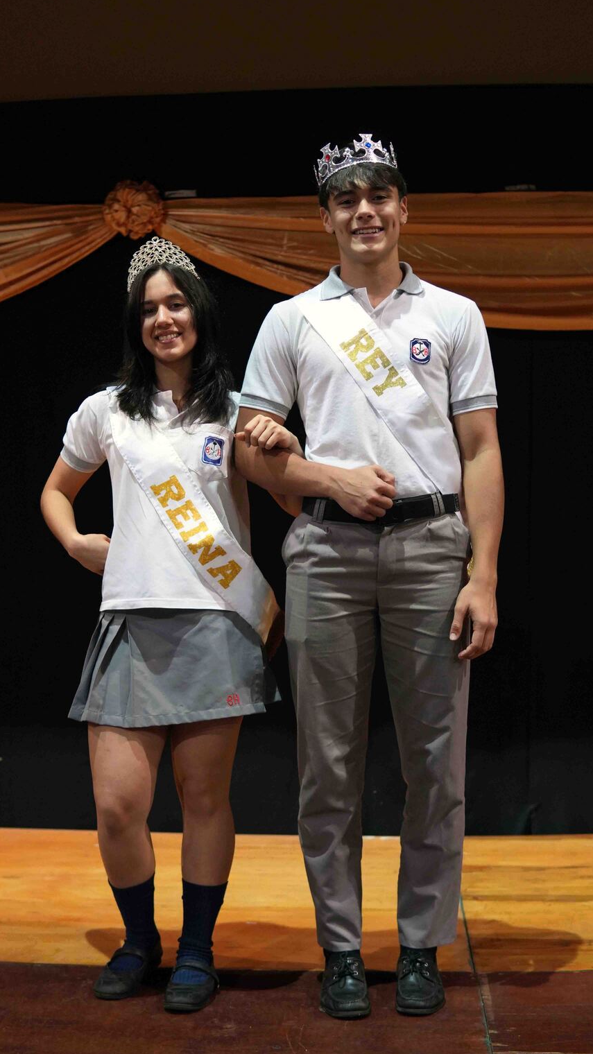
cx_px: 279
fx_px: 1342
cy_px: 529
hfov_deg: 24.9
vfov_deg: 42.9
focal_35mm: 48
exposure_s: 1/160
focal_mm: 30
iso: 1600
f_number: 2.2
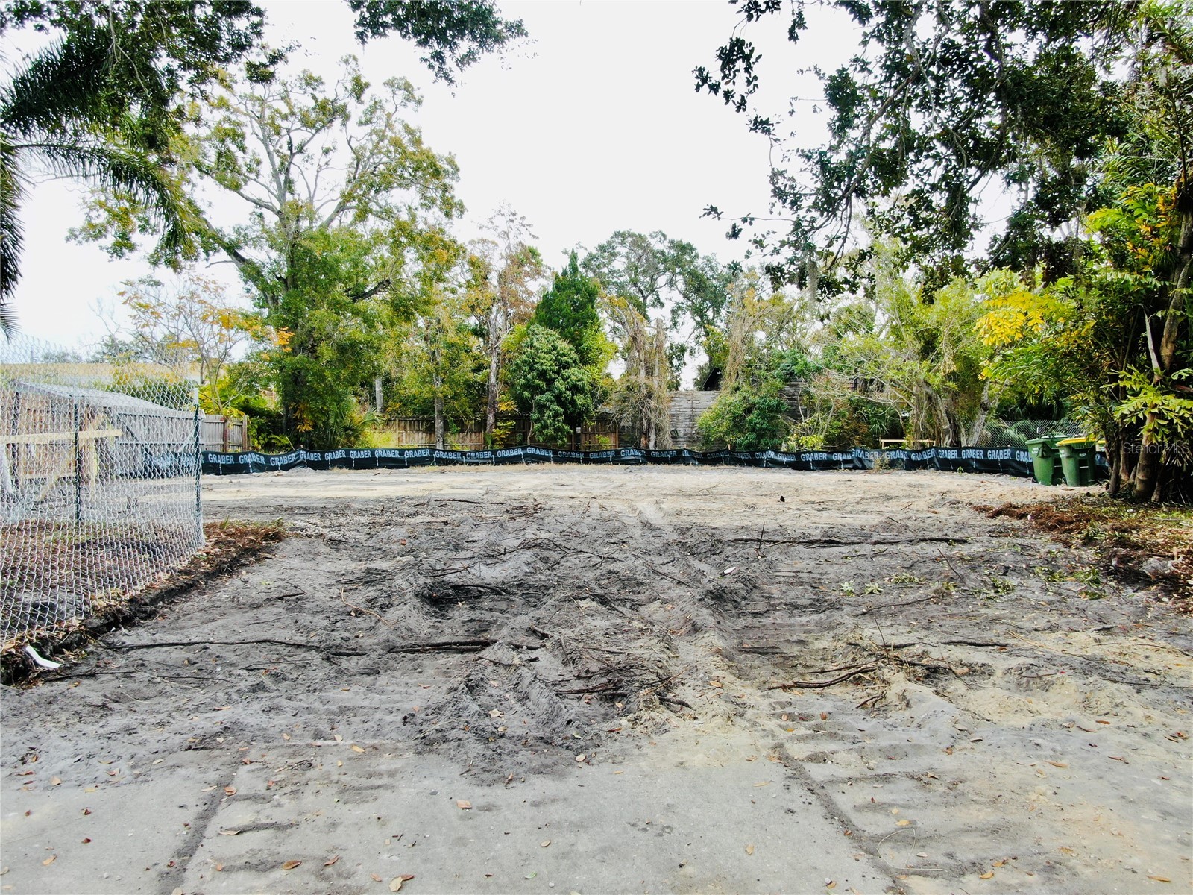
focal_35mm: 24
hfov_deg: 71.6
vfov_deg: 56.8
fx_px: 827
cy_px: 448
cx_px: 596
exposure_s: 1/320
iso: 100
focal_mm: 4.39
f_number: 2.8
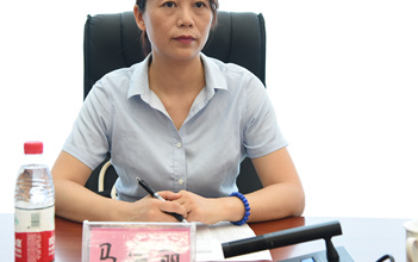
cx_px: 163
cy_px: 76
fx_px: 946
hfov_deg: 24.9
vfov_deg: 15.7
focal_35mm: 83
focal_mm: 52
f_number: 4
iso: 1000
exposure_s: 1/80
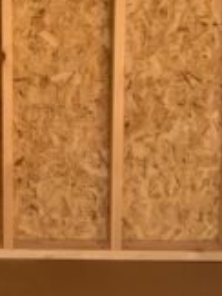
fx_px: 882
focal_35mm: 103
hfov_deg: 13.7
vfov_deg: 18.6
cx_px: -77
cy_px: 5
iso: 25
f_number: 1.8
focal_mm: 3
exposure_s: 1/122
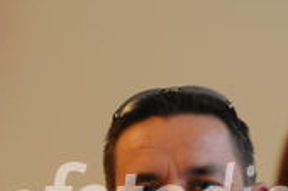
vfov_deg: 2.3
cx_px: 239
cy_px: 189
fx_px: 4759
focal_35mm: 595
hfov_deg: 3.5
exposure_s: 1/125
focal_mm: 135
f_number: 2.8
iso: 1000
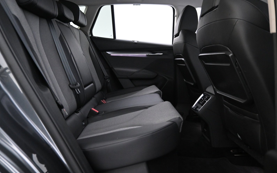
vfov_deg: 46.7
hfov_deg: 69.4
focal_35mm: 27
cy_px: 82
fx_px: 200
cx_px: 138
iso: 3200
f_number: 3.5
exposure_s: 1/25
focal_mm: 17
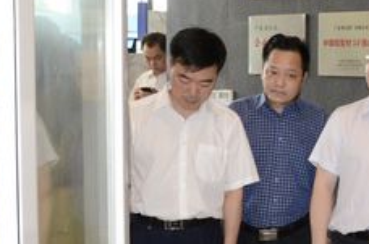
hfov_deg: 22.3
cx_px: 387
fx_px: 890
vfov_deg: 15.6
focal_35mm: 87
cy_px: 132
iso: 3200
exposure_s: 1/60
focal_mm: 22
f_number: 8
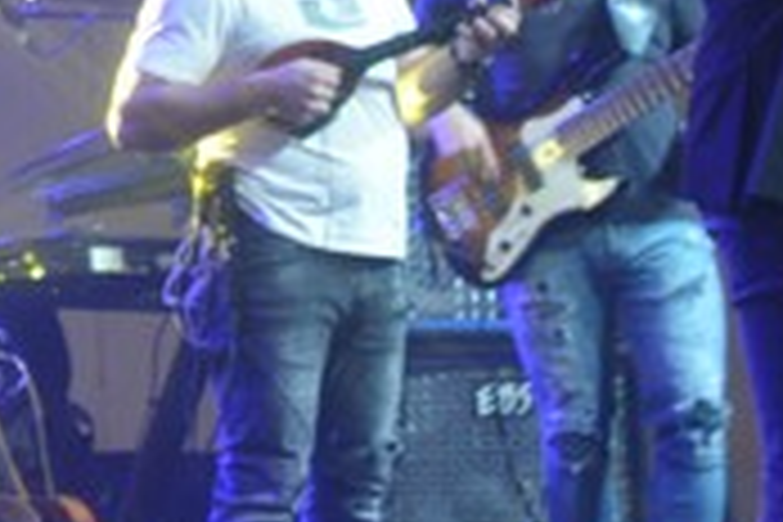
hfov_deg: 11.0
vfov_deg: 7.6
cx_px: -396
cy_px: -196
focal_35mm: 179
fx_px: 3893
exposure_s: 1/40
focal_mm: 38
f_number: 4
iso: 1800
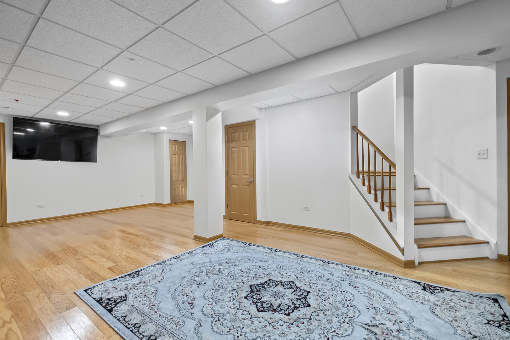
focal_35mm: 15
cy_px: 170
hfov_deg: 100.4
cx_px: 255
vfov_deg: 77.3
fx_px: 212
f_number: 4
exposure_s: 1/3
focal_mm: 10
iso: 320
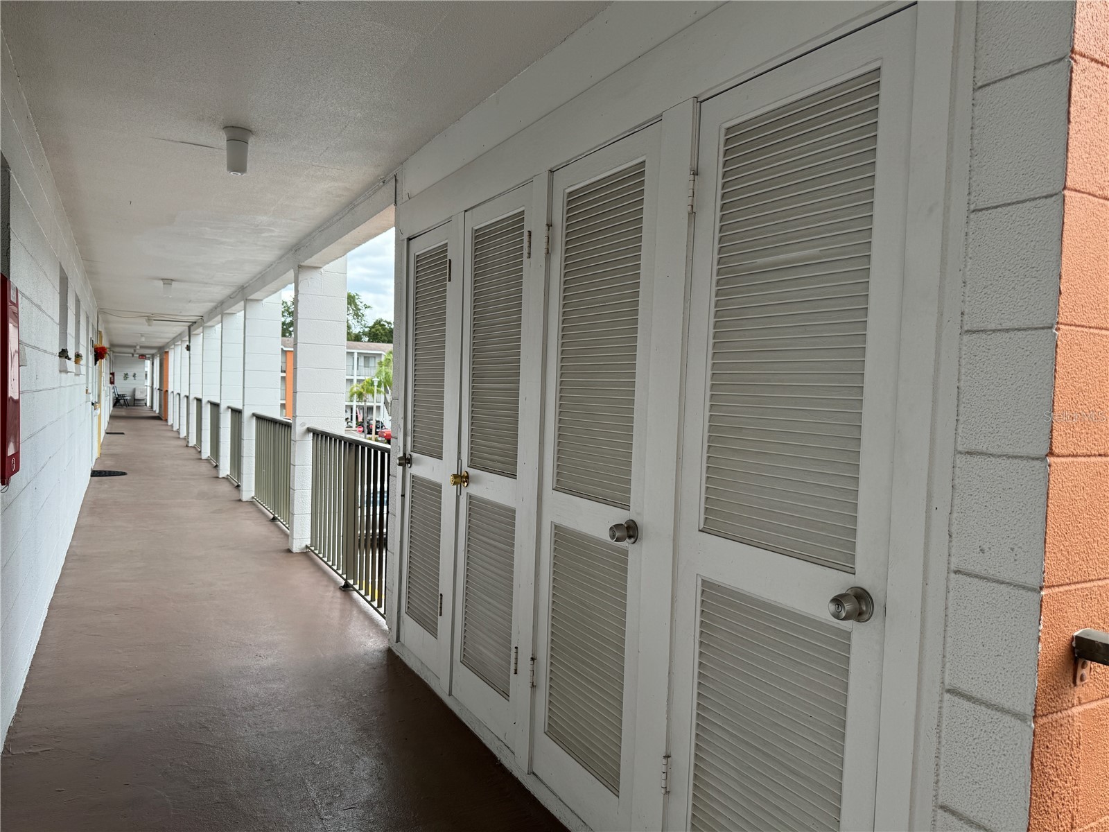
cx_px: 554
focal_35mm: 24
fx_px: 769
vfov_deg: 56.8
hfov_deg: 71.6
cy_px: 416
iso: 80
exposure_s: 1/743
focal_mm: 6.76
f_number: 1.78
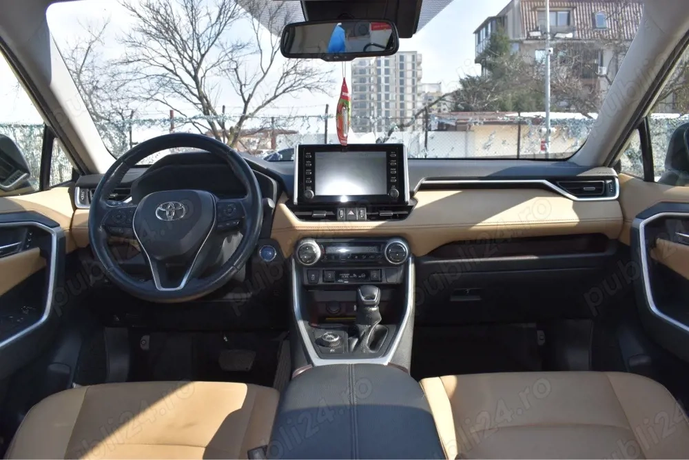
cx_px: 344
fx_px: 517
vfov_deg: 47.9
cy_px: 230
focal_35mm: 27
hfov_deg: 67.4
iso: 100
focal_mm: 18
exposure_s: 1/125
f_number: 5.6
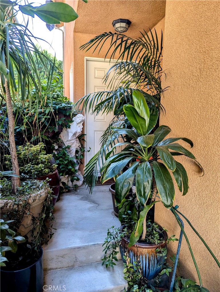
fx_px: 203
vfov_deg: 71.5
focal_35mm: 24
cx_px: 110
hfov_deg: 56.9
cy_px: 146
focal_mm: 6.81
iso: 44
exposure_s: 1/132
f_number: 1.85
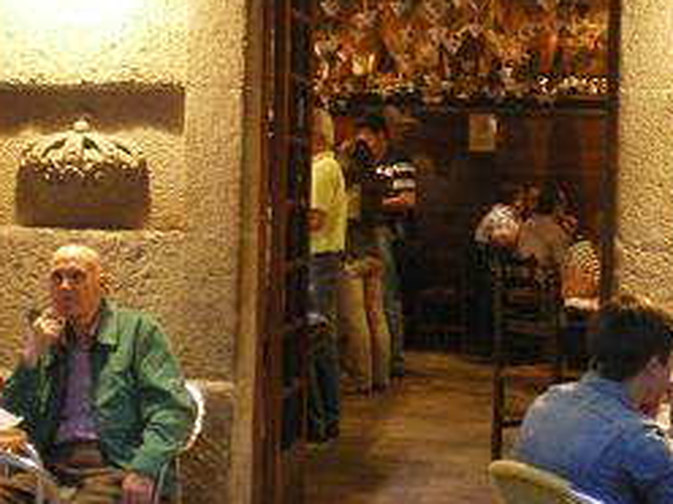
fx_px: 1575
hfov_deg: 24.1
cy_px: 263
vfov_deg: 18.2
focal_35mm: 81
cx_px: 383
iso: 400
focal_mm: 6.3
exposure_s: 1/10
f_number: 3.1
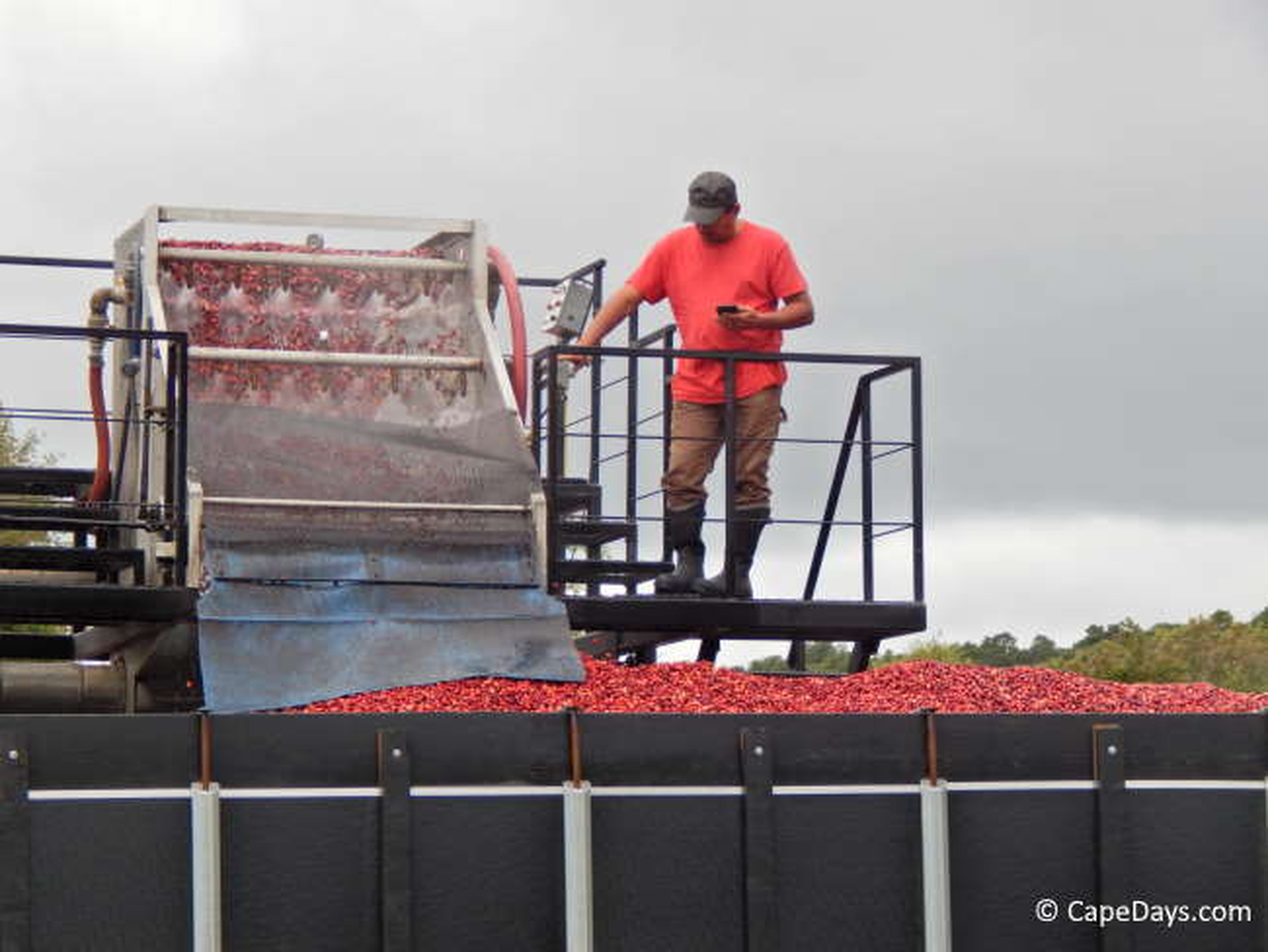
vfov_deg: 11.2
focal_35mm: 132
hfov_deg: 14.9
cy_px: 476
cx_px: 634
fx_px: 4837
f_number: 4.8
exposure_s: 1/250
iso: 125
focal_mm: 23.4
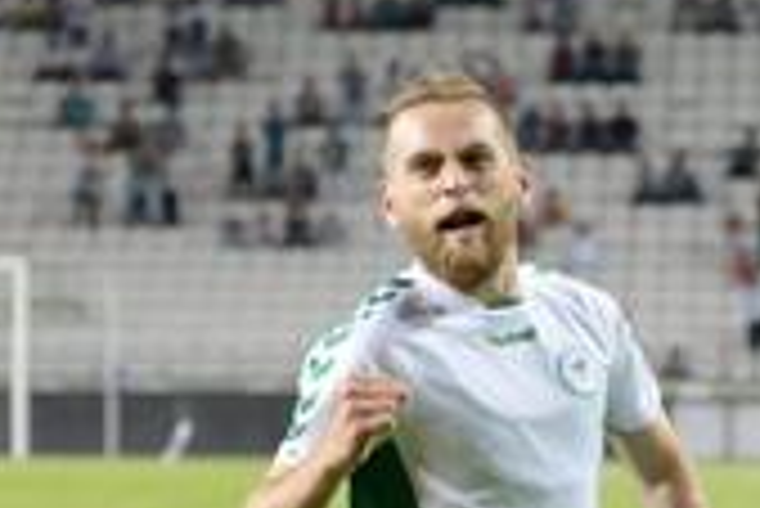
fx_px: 8937
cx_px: 643
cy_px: 533
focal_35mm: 423
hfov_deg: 4.9
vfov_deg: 3.3
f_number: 5.6
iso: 5000
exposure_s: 1/800
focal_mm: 160
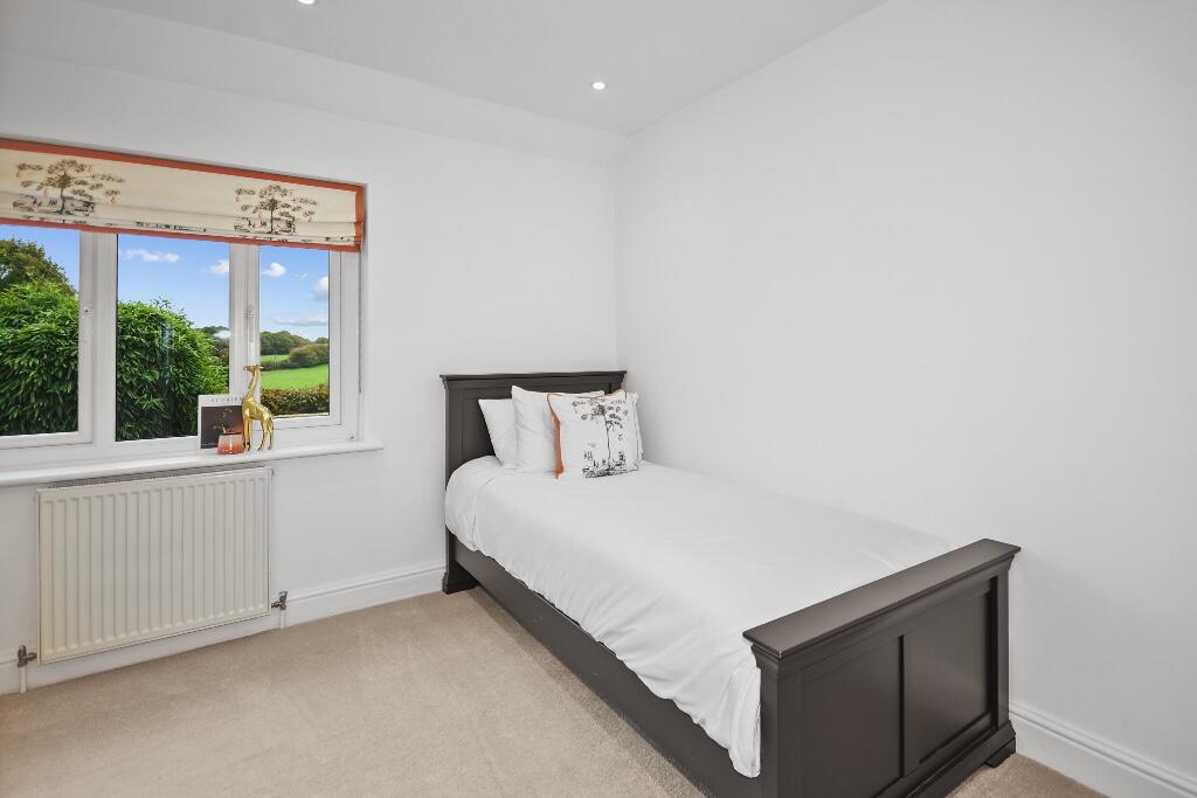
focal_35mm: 15
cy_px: 399
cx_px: 598
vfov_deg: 77.3
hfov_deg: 100.4
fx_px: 499
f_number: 4
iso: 100
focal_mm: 10
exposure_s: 1/4
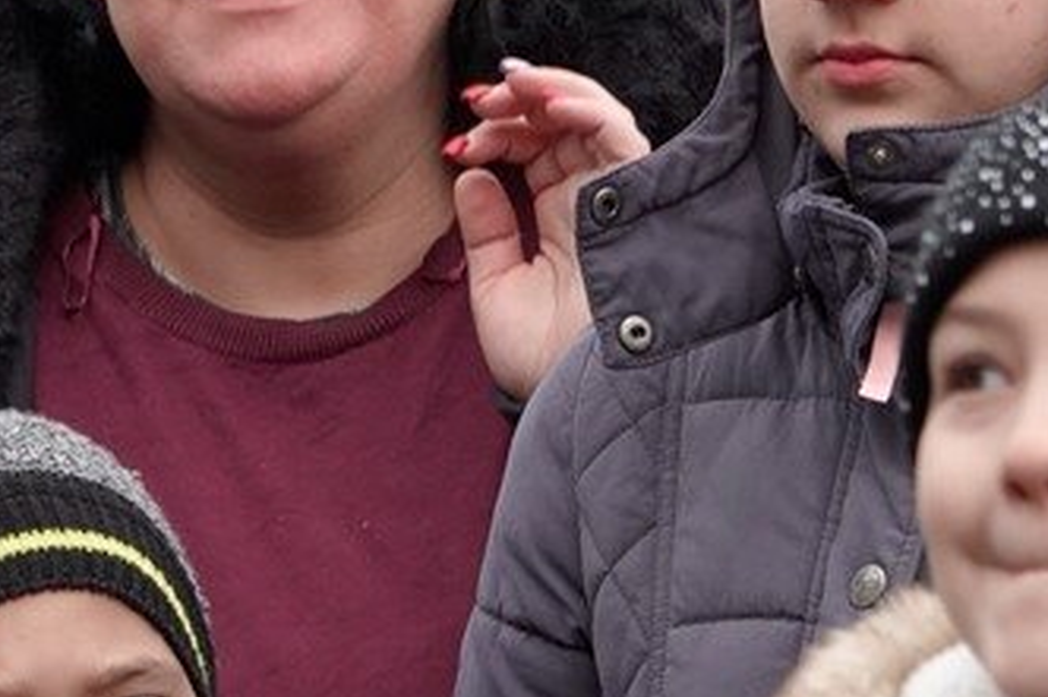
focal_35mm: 790
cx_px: 366
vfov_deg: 1.7
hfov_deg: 2.6
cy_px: 333
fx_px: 22985
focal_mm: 93.9
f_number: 4
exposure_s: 1/250
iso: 320
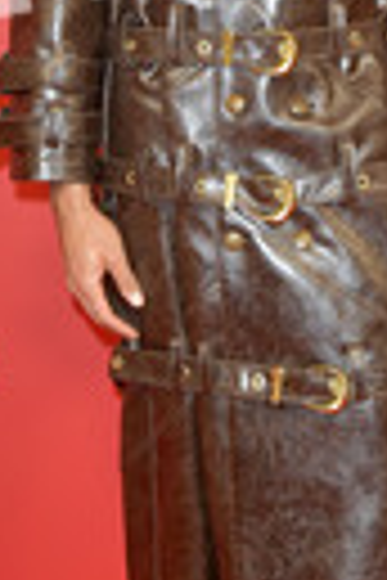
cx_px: 252
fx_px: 1596
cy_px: 148
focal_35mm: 99
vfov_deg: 20.5
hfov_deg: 13.8
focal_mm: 32
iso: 1600
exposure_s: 1/250
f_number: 6.3
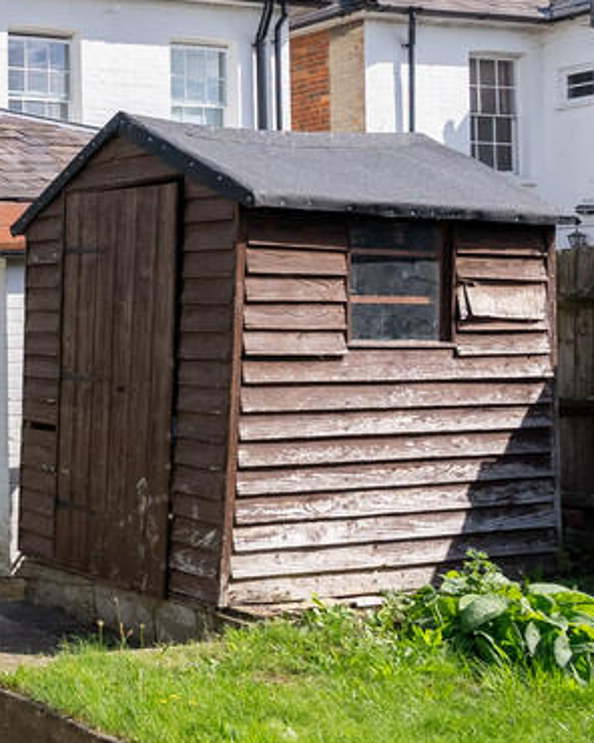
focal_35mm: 52
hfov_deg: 22.4
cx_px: -361
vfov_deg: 35.9
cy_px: 297
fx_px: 1143
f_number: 7.1
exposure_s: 1/1000
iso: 500
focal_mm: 20
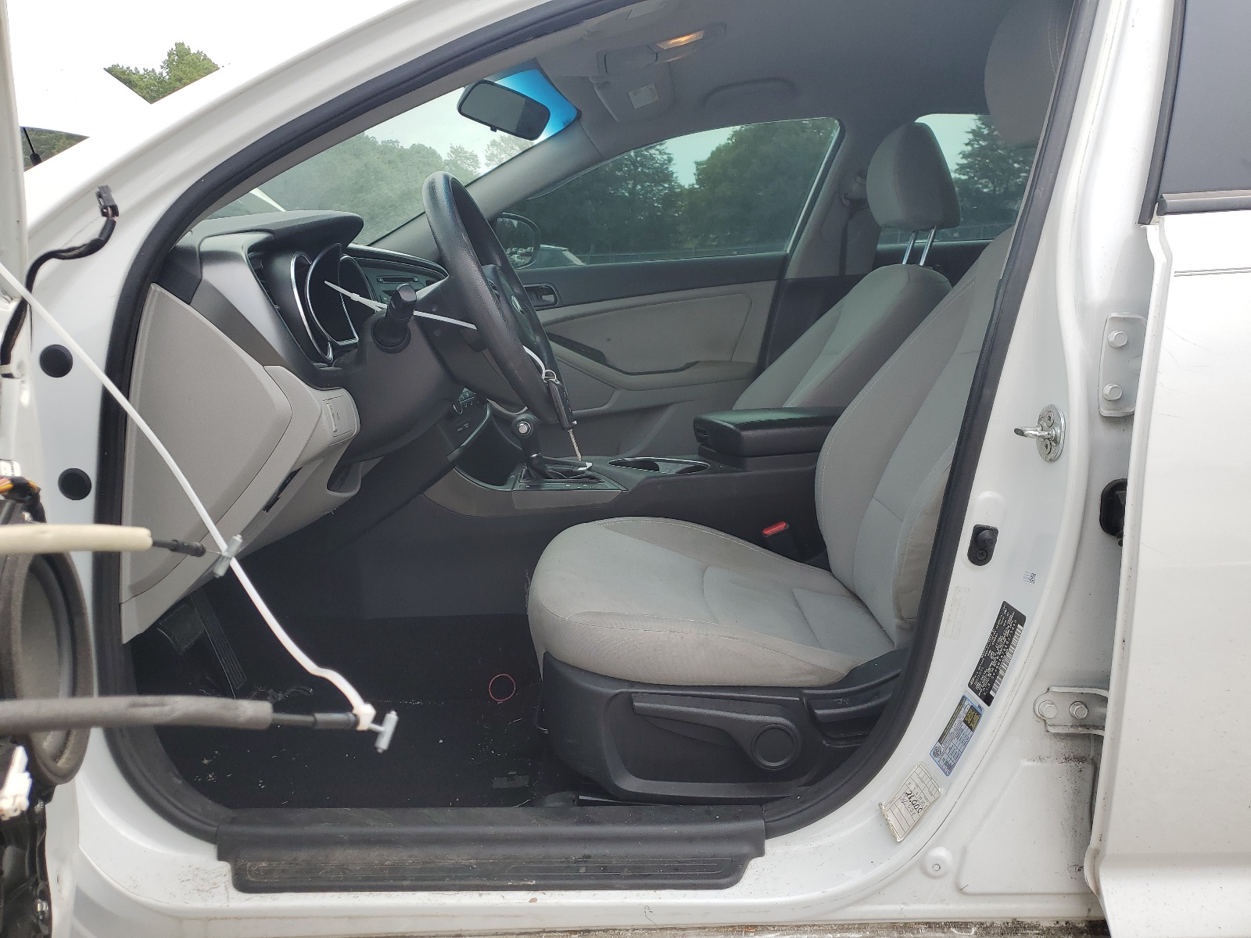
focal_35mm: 26
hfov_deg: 67.3
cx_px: 626
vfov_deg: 53.1
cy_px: 469
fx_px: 940
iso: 50
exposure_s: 1/1250
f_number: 1.5
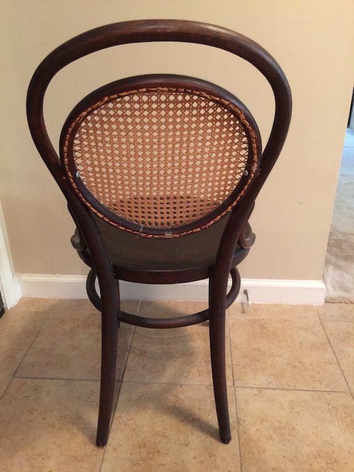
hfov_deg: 48.2
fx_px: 395
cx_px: 177
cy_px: 236
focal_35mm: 29
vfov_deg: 61.7
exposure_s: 1/4
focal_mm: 4.15
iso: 100
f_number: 2.2
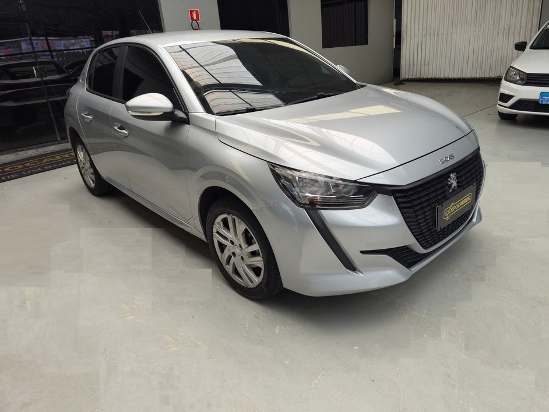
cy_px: 193
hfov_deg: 69.3
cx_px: 293
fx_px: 397
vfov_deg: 54.9
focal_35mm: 25
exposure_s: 1/241
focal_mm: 6.3
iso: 12
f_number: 1.7
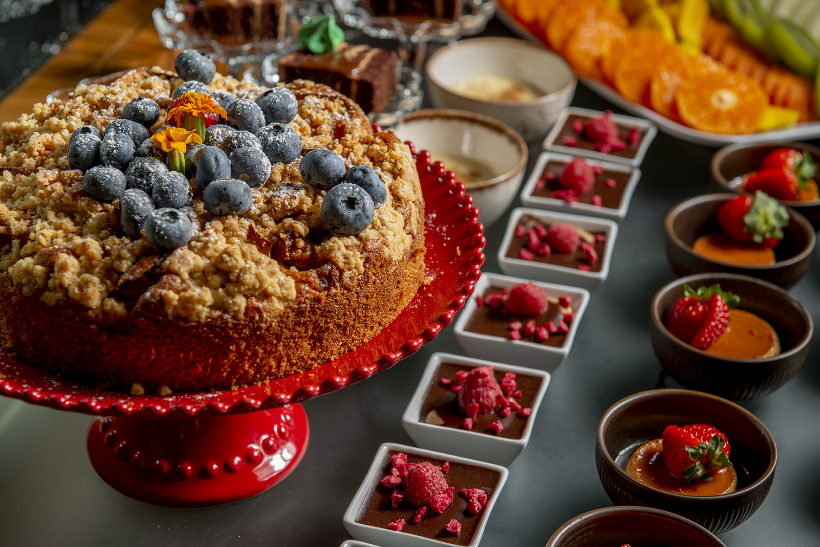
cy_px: 274
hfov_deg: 28.8
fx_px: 1595
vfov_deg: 19.5
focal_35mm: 70
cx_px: 410
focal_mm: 70
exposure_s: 1/200
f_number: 5.6
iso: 100
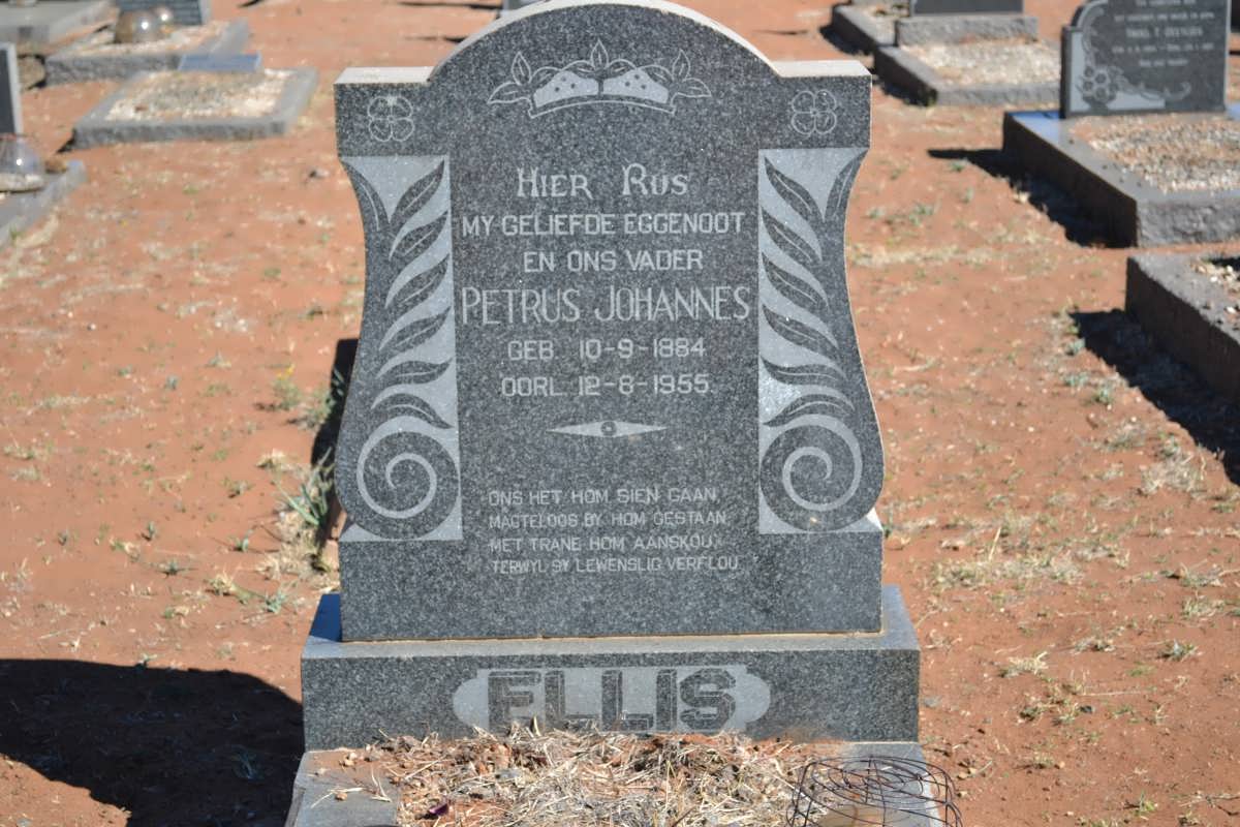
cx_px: 620
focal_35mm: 66
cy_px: 414
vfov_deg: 20.6
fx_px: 2273
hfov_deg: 30.5
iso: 140
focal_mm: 44
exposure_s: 1/125
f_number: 5.6
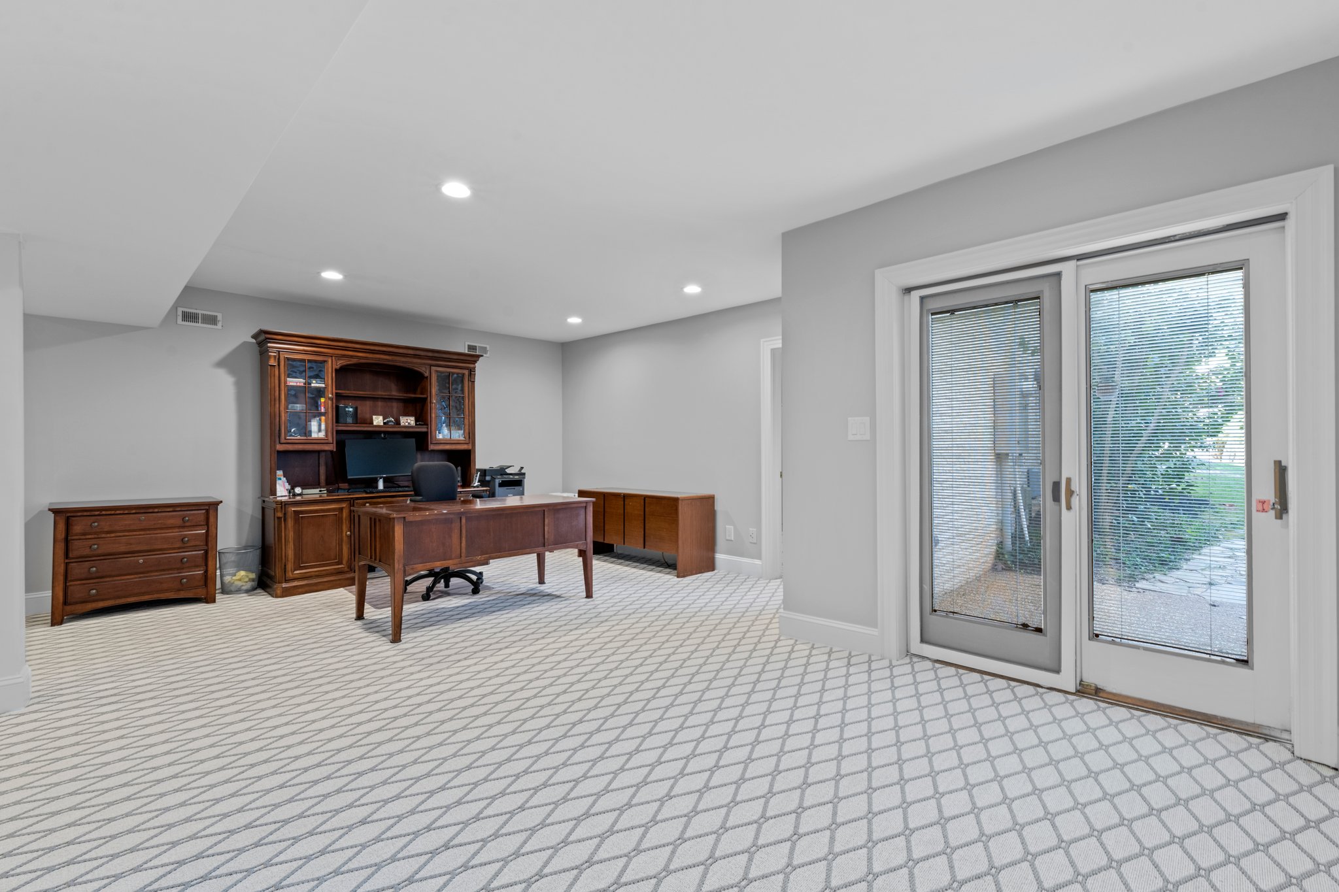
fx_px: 558
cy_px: 446
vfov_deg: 77.3
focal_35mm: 15
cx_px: 670
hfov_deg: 100.4
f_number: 7.1
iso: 400
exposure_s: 1/1.67
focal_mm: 15
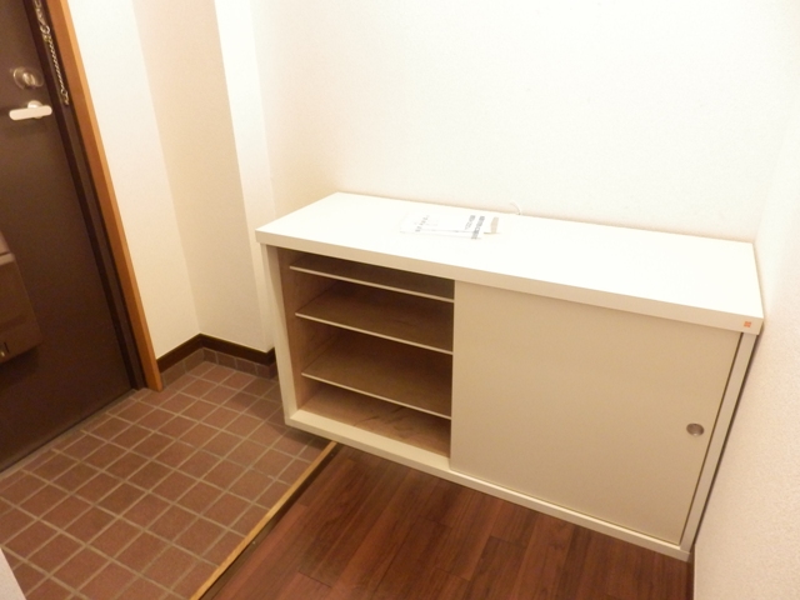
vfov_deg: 56.8
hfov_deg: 71.6
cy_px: 300
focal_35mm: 24
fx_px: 555
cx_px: 400
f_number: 3
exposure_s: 1/13
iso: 800
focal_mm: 4.2
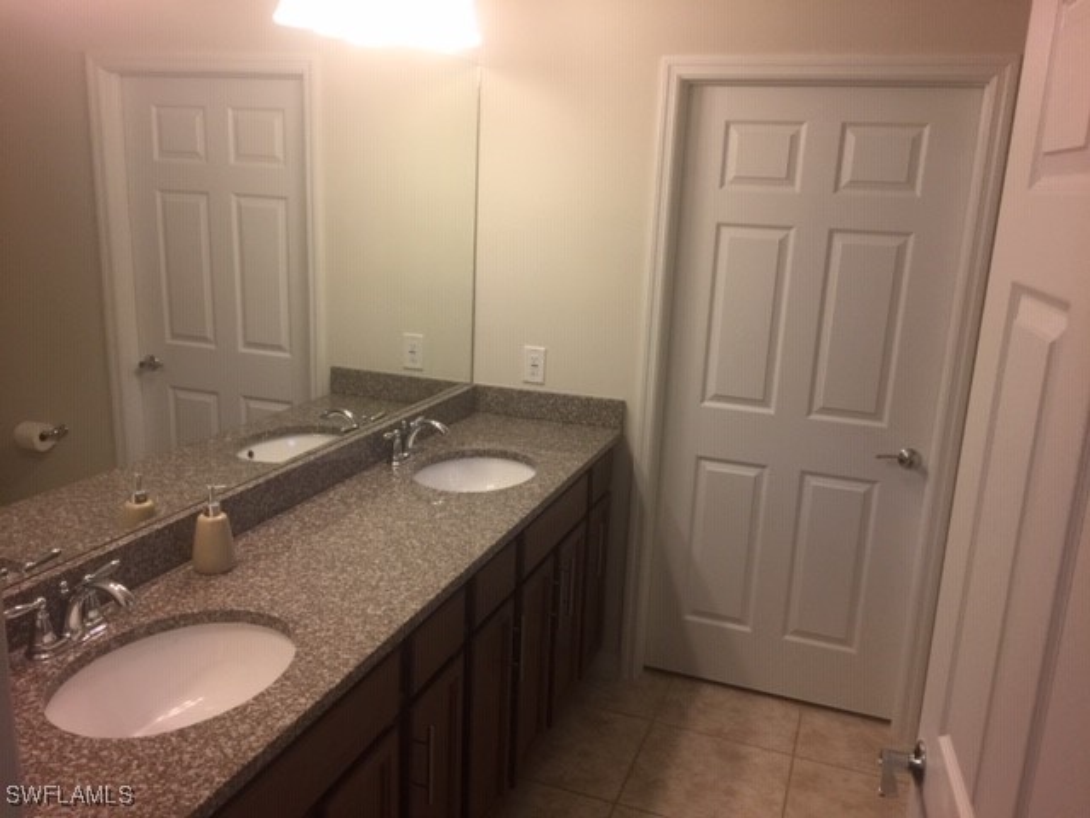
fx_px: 913
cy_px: 409
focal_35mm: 29
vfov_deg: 48.2
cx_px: 545
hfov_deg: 61.7
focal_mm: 4.15
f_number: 2.2
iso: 32
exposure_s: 1/15
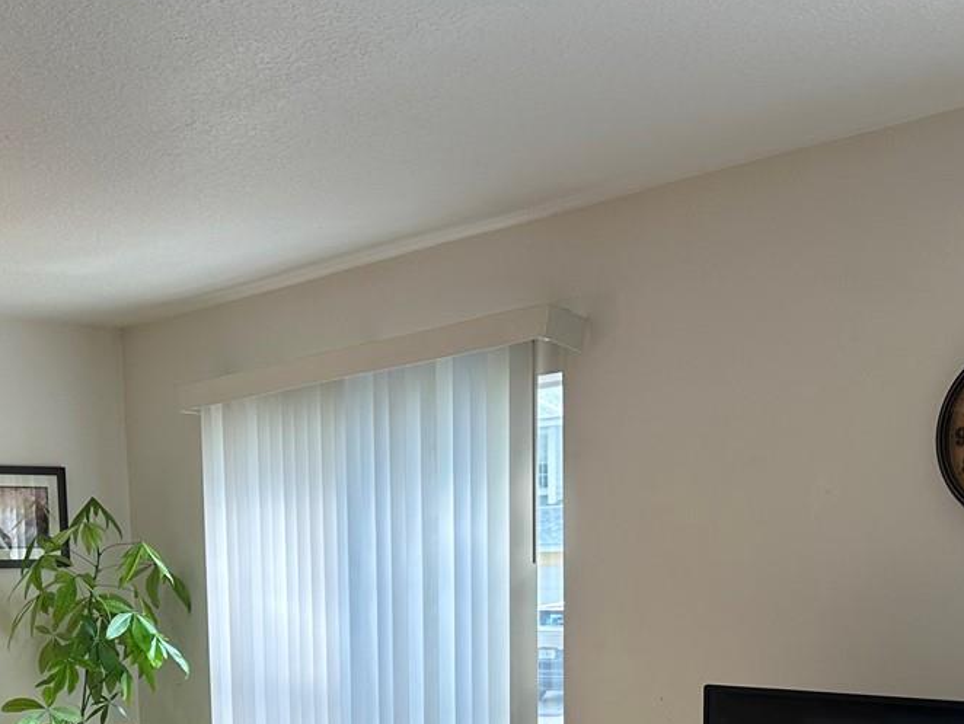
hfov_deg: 33.1
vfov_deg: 23.7
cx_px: 395
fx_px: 1616
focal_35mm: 58
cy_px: 788
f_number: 1.78
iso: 100
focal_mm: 6.86
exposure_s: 1/120
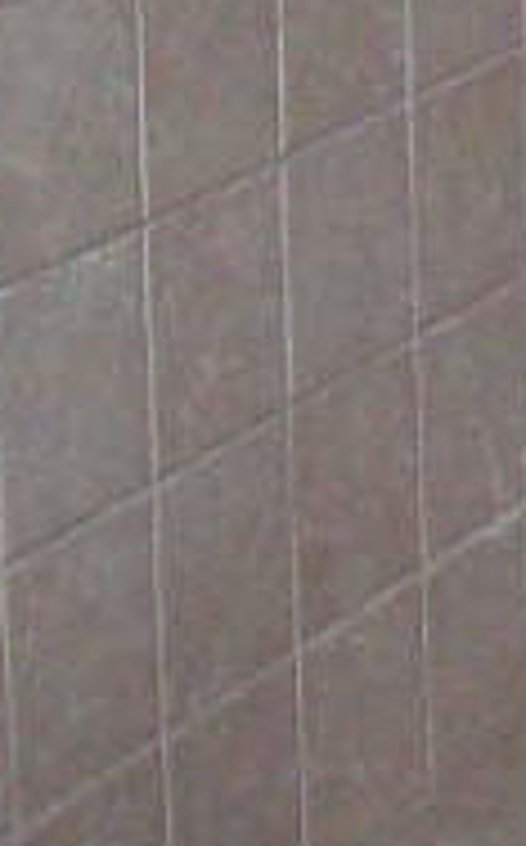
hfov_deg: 5.9
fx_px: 4785
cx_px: 1443
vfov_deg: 9.7
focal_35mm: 208
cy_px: -526
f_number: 2.7
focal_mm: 6
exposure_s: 1/64
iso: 200
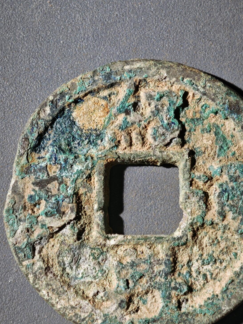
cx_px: 147
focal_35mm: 119
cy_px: 188
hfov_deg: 12.4
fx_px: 1114
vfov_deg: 16.5
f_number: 2
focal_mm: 9
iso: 100
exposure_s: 1/100
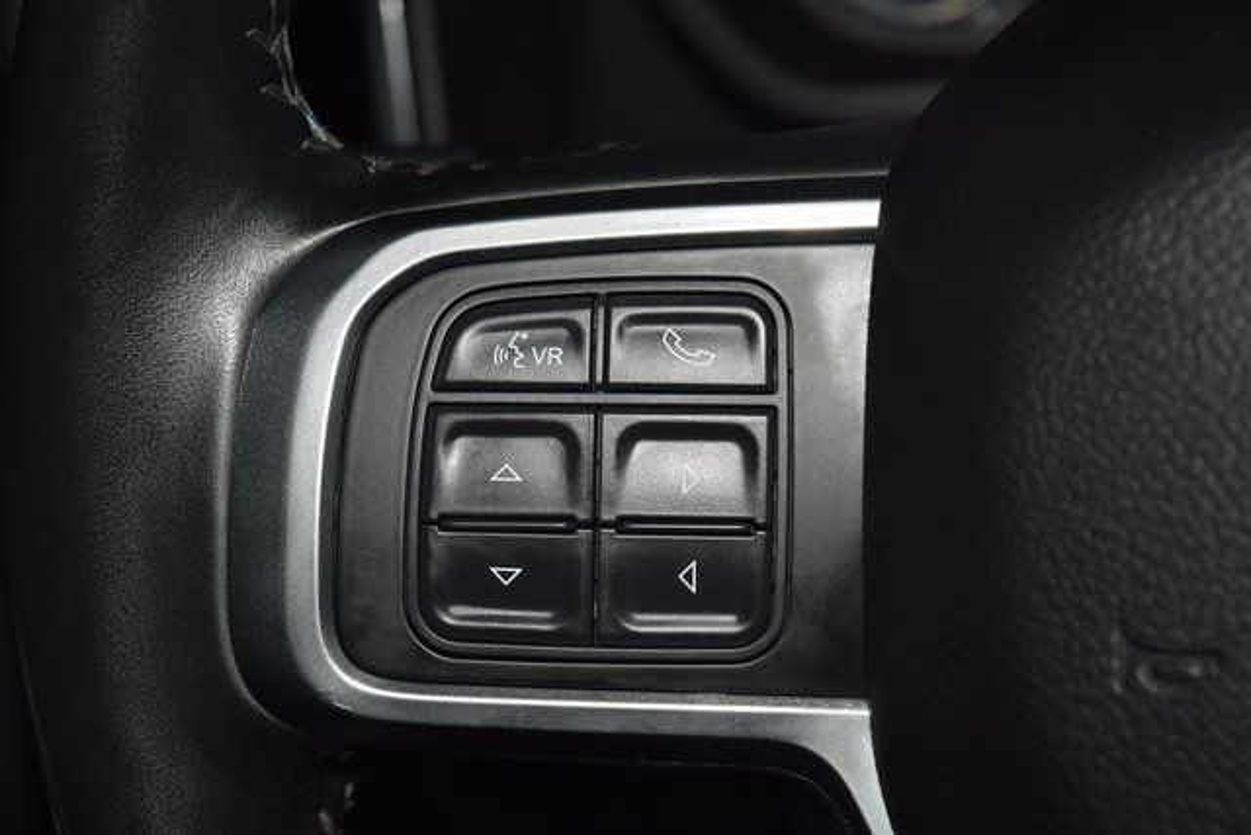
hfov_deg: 19.5
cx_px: 626
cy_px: 418
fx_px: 3649
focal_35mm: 105
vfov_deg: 13.0
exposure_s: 1/125
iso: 100
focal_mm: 70
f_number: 8
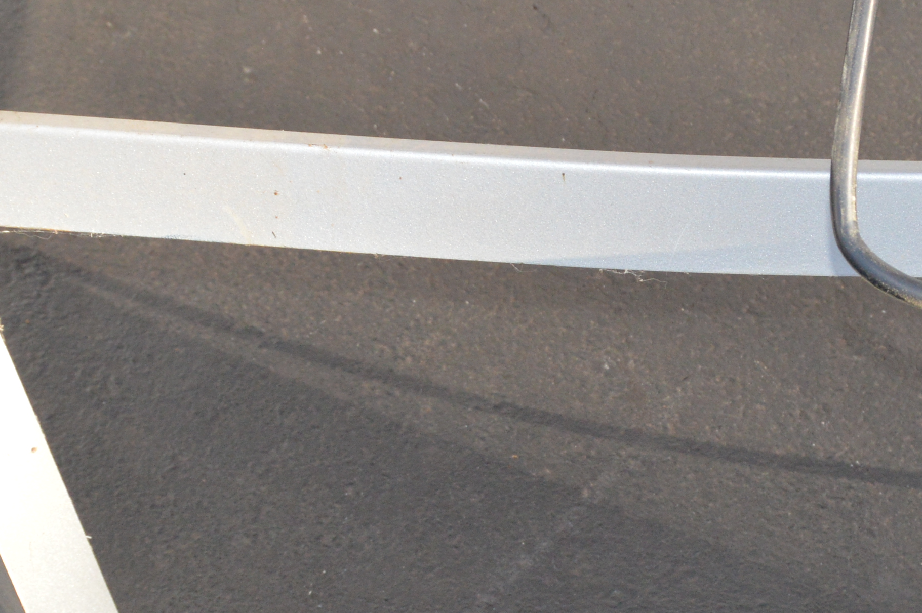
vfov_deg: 8.0
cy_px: 342
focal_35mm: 171
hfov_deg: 12.0
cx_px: 504
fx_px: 4376
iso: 800
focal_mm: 46
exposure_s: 1/200
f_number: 9
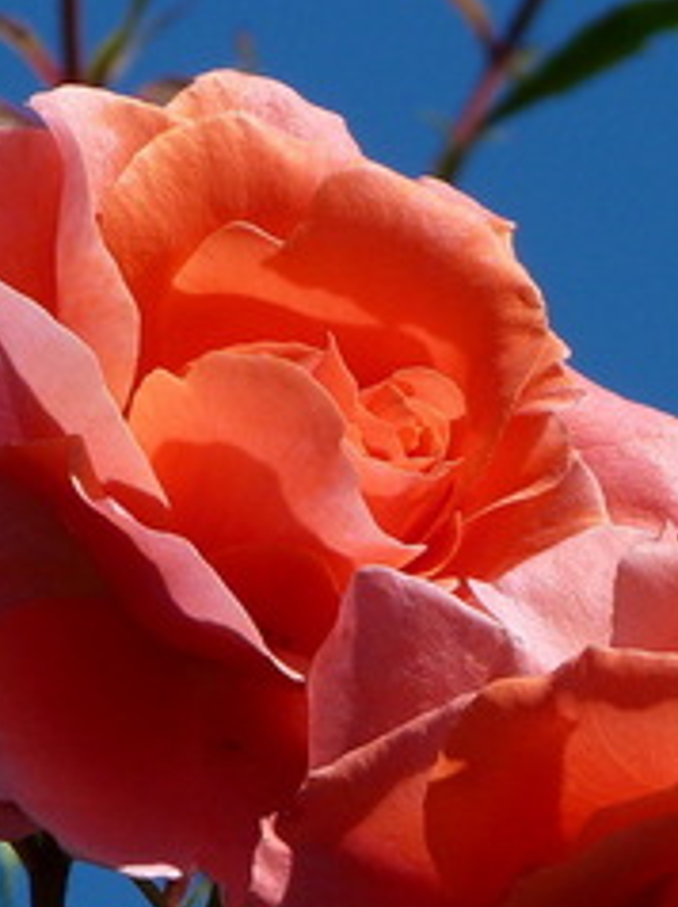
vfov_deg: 1.4
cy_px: 873
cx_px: 461
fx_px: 36758
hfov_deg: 1.1
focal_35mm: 1405
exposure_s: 1/500
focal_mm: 94
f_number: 5.6
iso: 80
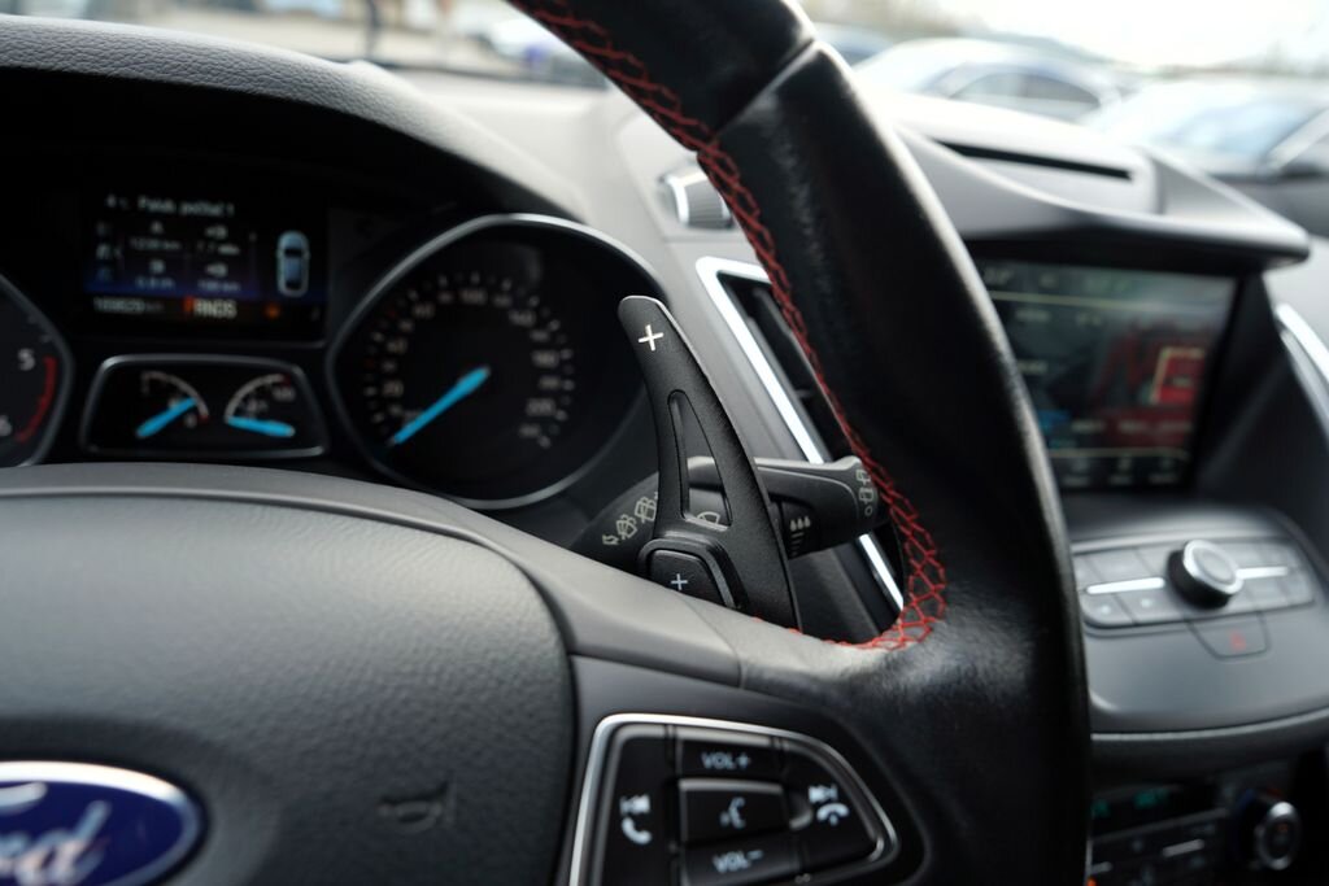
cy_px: 443
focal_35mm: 24
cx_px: 664
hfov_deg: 73.7
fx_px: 886
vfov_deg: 53.1
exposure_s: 1/100
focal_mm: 24
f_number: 5.6
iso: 100
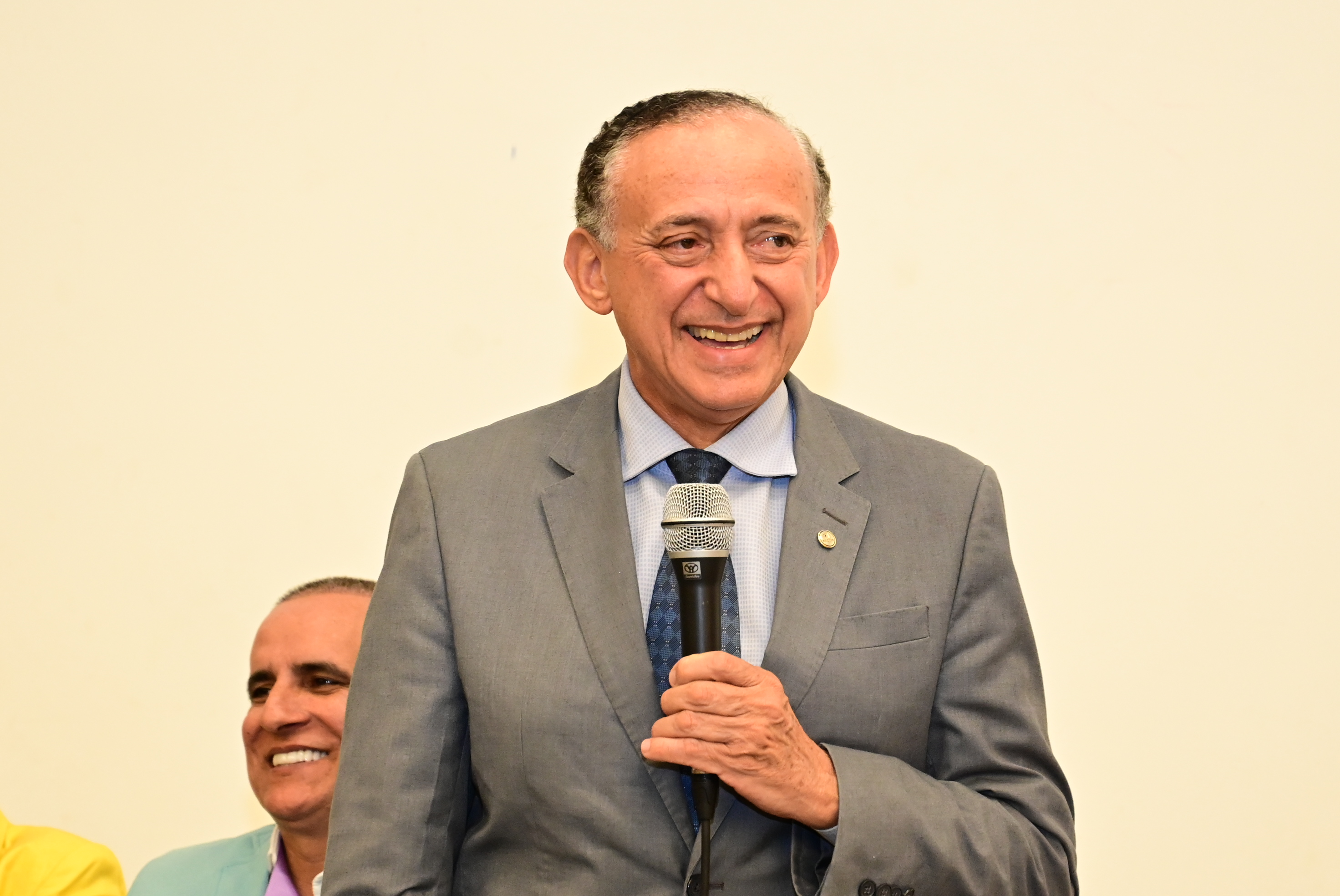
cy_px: 448
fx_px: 3911
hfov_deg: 19.4
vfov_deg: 13.1
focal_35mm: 105
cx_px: 670
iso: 3200
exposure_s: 1/125
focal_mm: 70
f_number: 4.5
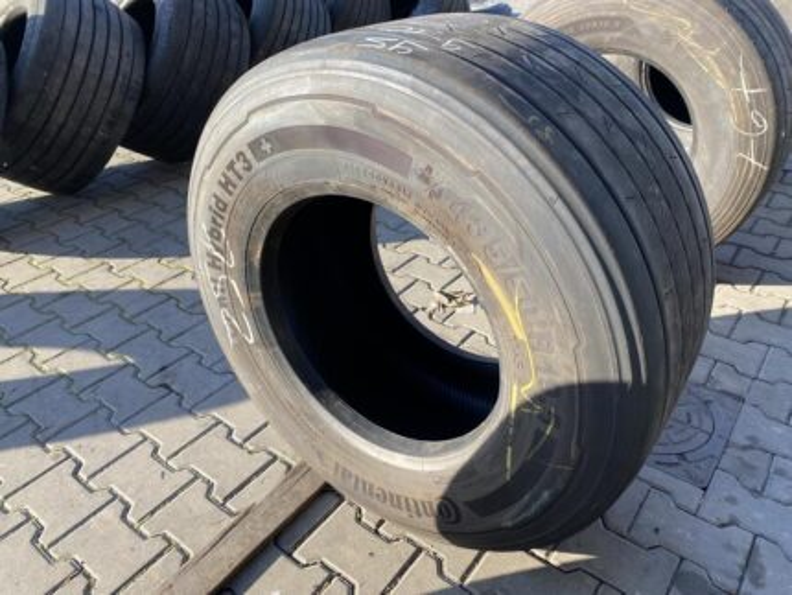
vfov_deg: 53.1
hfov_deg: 67.3
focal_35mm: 26
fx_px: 595
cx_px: 396
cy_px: 298
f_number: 1.8
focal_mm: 4.25
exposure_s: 1/314
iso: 32
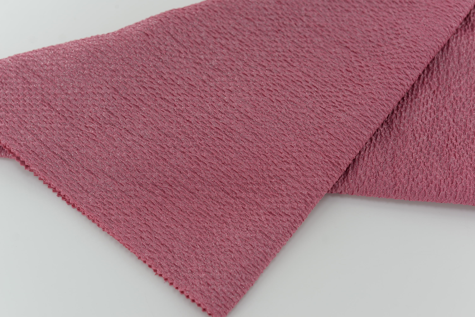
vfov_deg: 27.0
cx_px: 238
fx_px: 660
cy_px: 158
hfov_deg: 39.6
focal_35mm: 50
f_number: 4
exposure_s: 1/160
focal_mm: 50
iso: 100
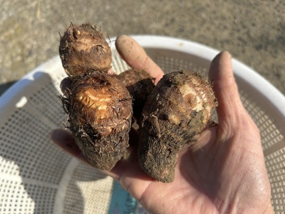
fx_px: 214
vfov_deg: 53.1
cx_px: 142
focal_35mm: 26
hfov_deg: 67.3
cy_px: 107
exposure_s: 1/2208
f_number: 1.5
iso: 50
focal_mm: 5.7
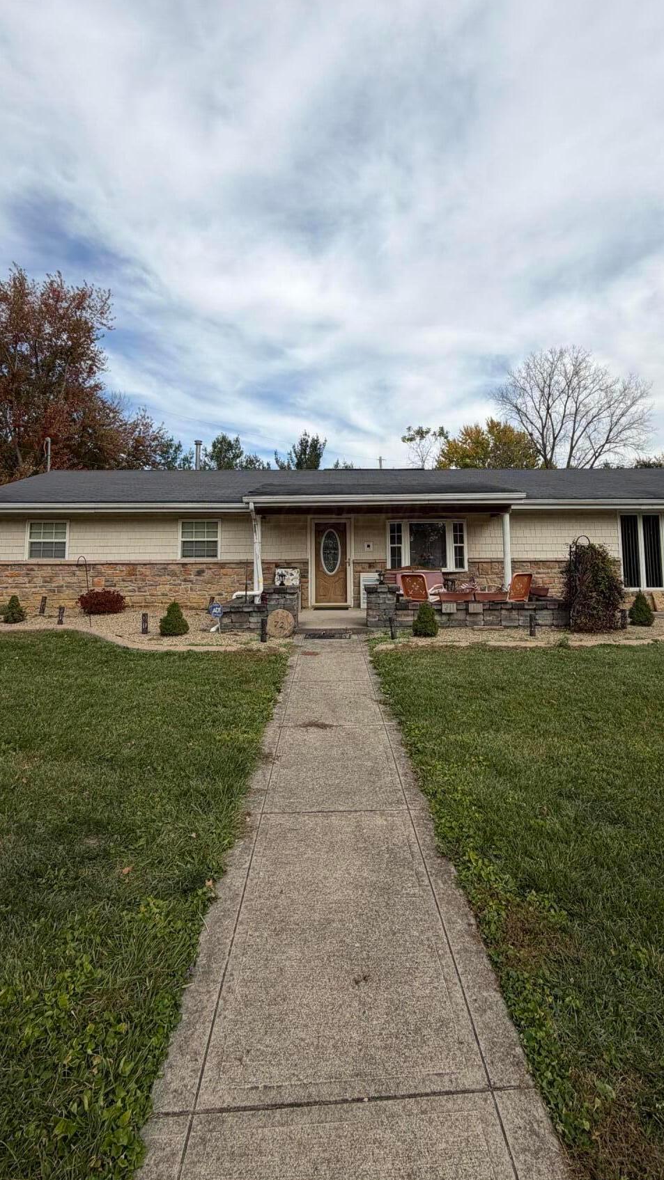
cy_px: 516
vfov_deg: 92.2
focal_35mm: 18
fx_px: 564
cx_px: 355
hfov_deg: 60.9
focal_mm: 2.22
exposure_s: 1/830
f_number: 2.2
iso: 20
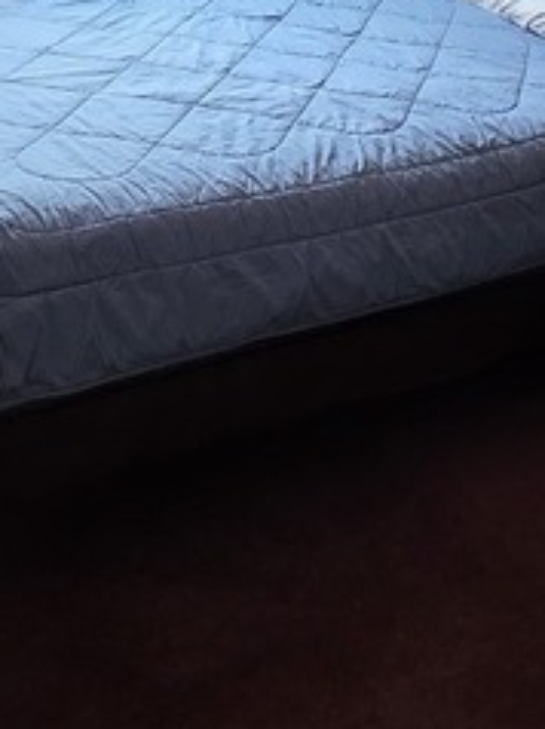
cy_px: -202
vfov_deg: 27.6
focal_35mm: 59
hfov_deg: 24.6
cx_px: 380
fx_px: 1241
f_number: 1.9
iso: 200
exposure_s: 1/60
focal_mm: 2.2
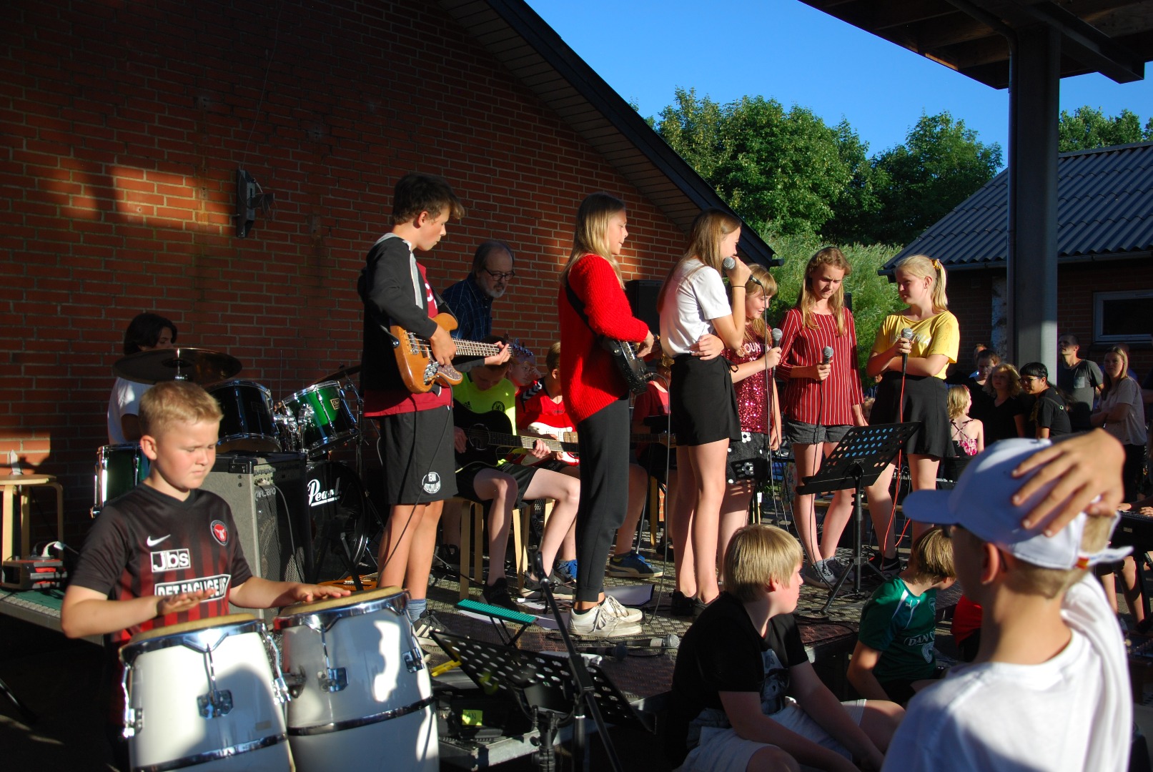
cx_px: 576
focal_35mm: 36
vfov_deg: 37.0
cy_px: 386
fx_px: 1154
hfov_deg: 53.1
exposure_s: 1/800
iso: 200
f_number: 4
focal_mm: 24
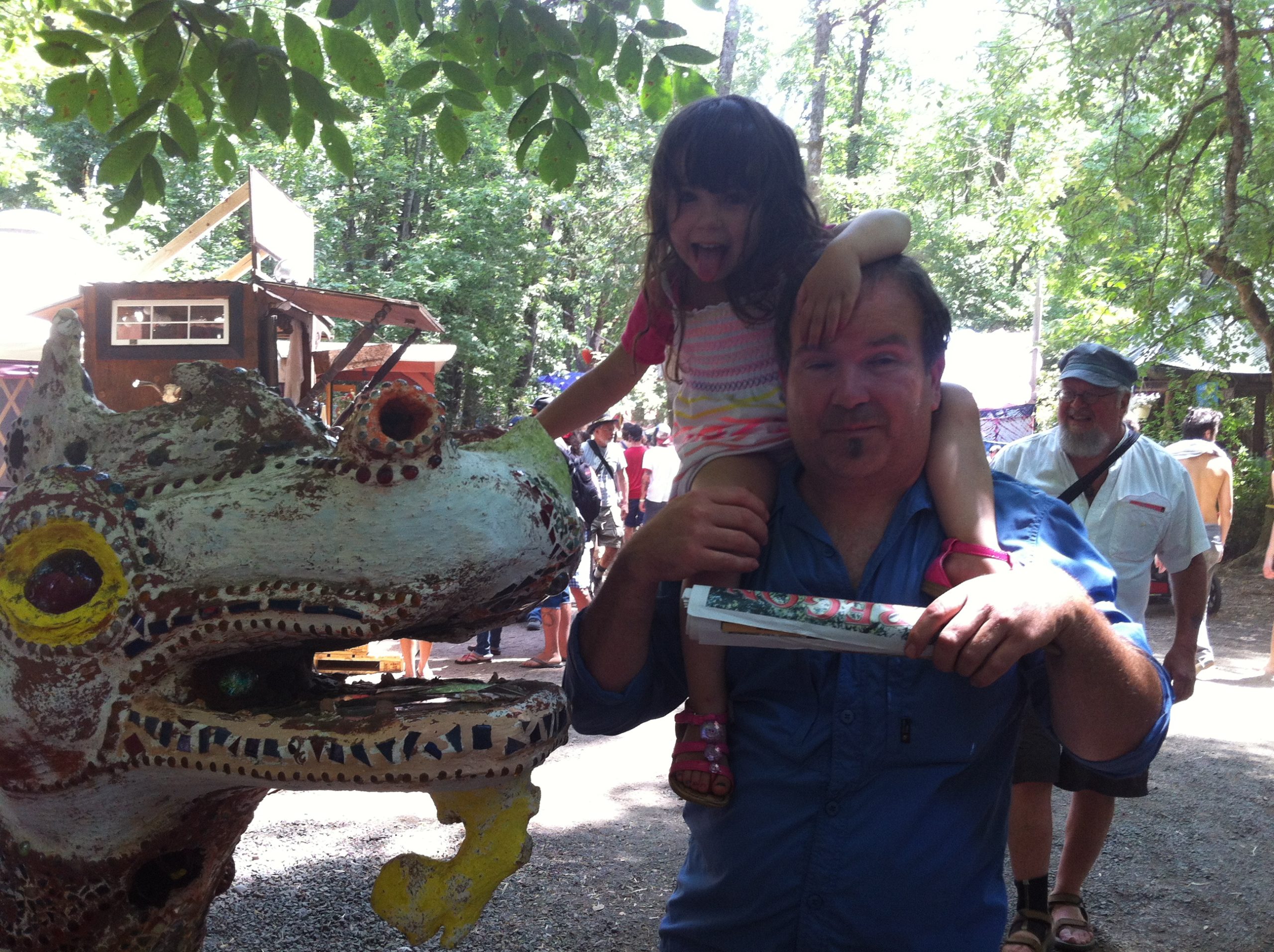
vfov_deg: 40.6
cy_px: 476
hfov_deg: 52.7
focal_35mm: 35
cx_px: 637
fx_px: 1286
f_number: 2.8
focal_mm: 3.85
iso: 100
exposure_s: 1/120
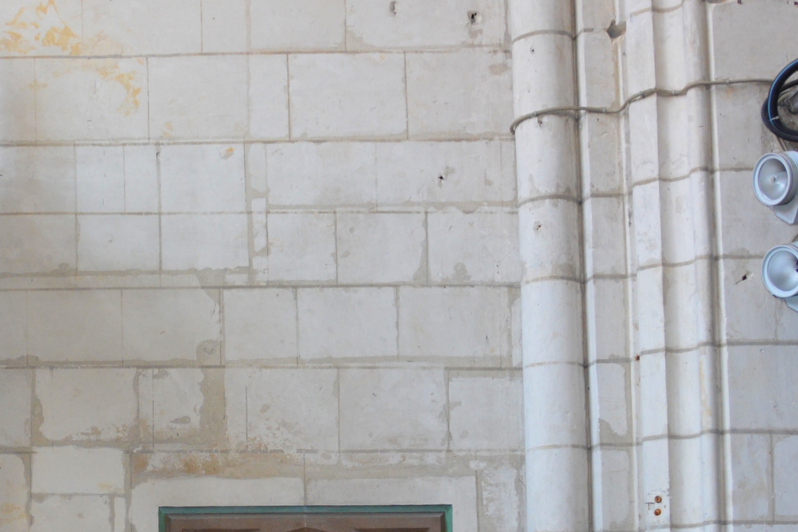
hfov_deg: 23.8
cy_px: 701
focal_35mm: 81
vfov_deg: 15.9
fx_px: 1795
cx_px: -28
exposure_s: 1/60
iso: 450
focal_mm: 18
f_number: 3.5
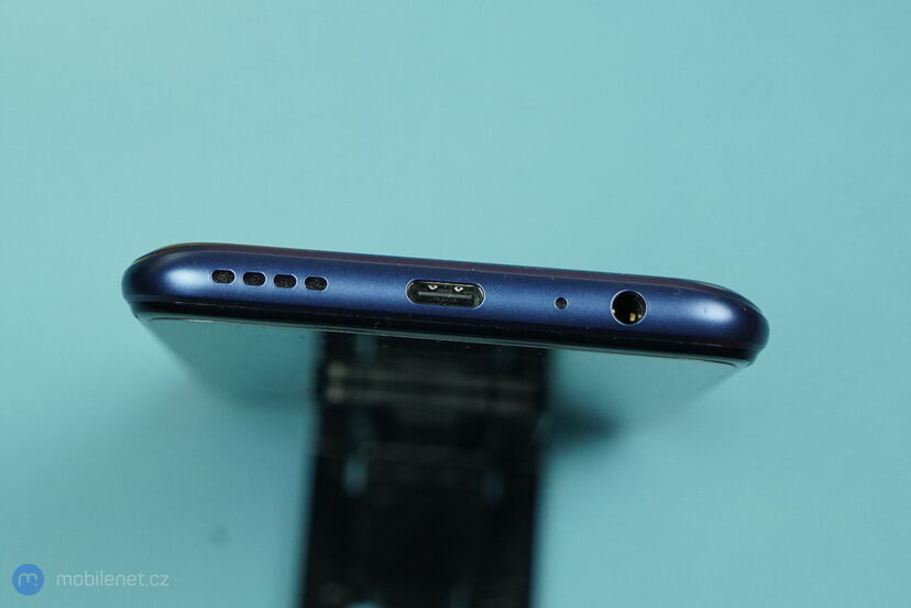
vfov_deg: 19.5
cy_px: 304
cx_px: 456
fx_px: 1771
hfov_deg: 28.8
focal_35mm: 70
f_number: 7.1
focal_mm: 70
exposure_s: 1/320
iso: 3200
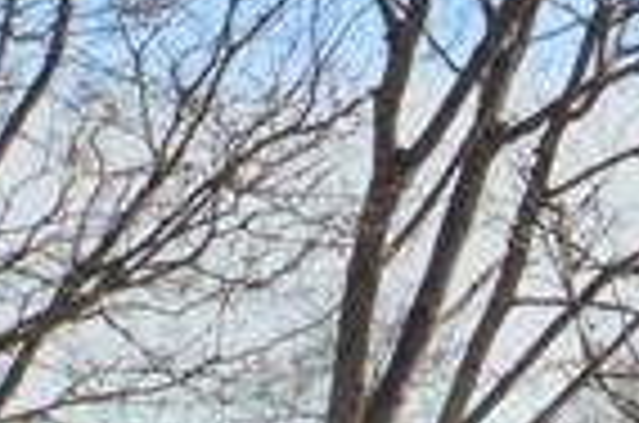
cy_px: 1120
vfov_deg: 5.7
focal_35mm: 230
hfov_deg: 7.8
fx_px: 4073
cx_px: 1870
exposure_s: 1/500
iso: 400
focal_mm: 20
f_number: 11
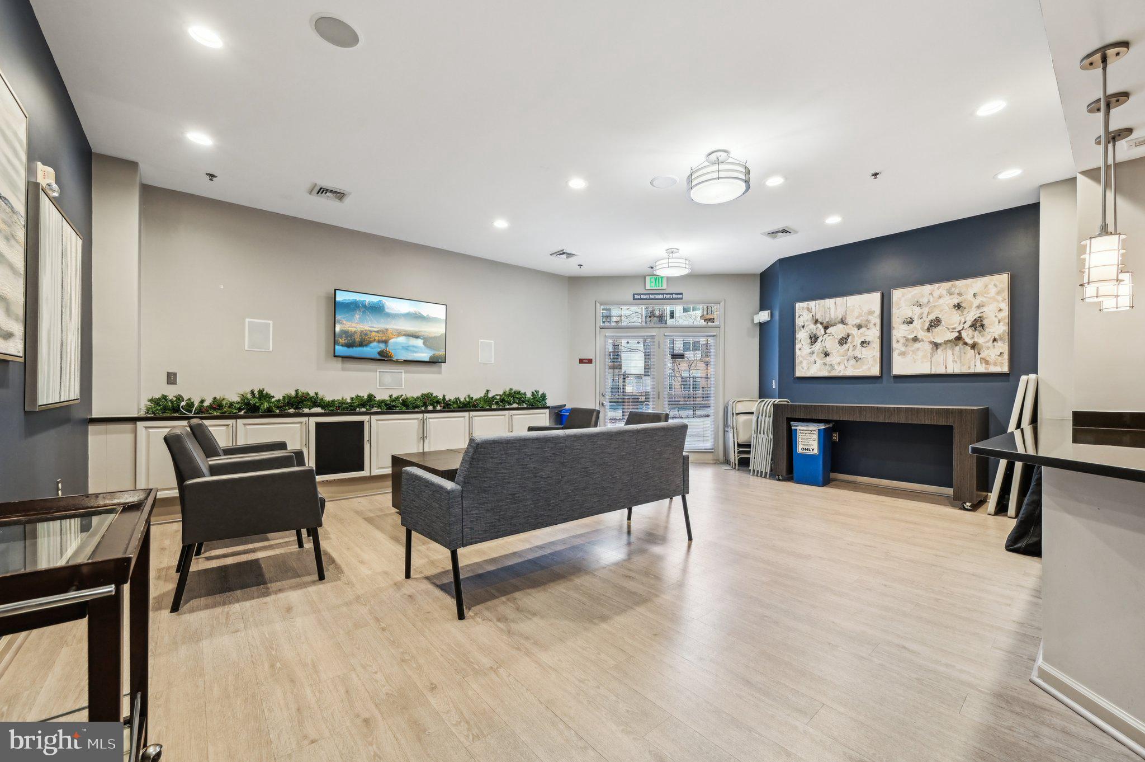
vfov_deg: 81.1
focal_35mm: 14
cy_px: 381
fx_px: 445
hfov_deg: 104.3
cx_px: 572
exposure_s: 1/13
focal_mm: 14
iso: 400
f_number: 8
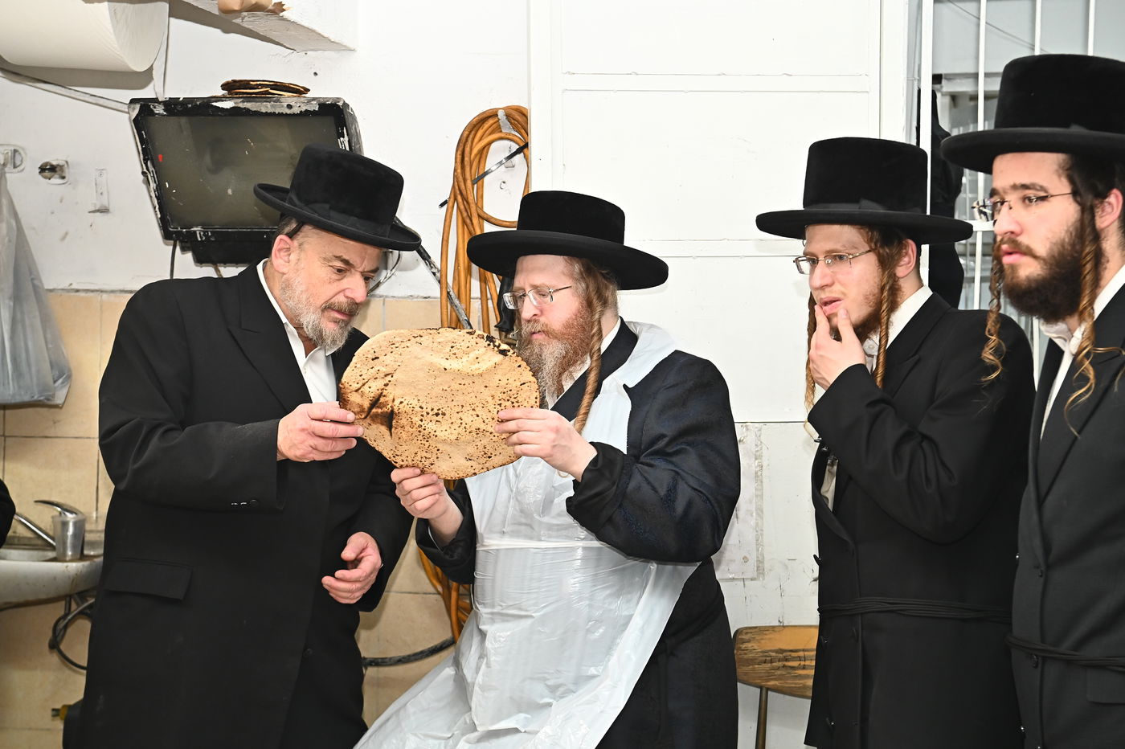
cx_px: 562
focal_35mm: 65
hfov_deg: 31.0
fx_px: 2030
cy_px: 374
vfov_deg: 20.9
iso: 1600
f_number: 6.3
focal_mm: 65
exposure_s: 1/160
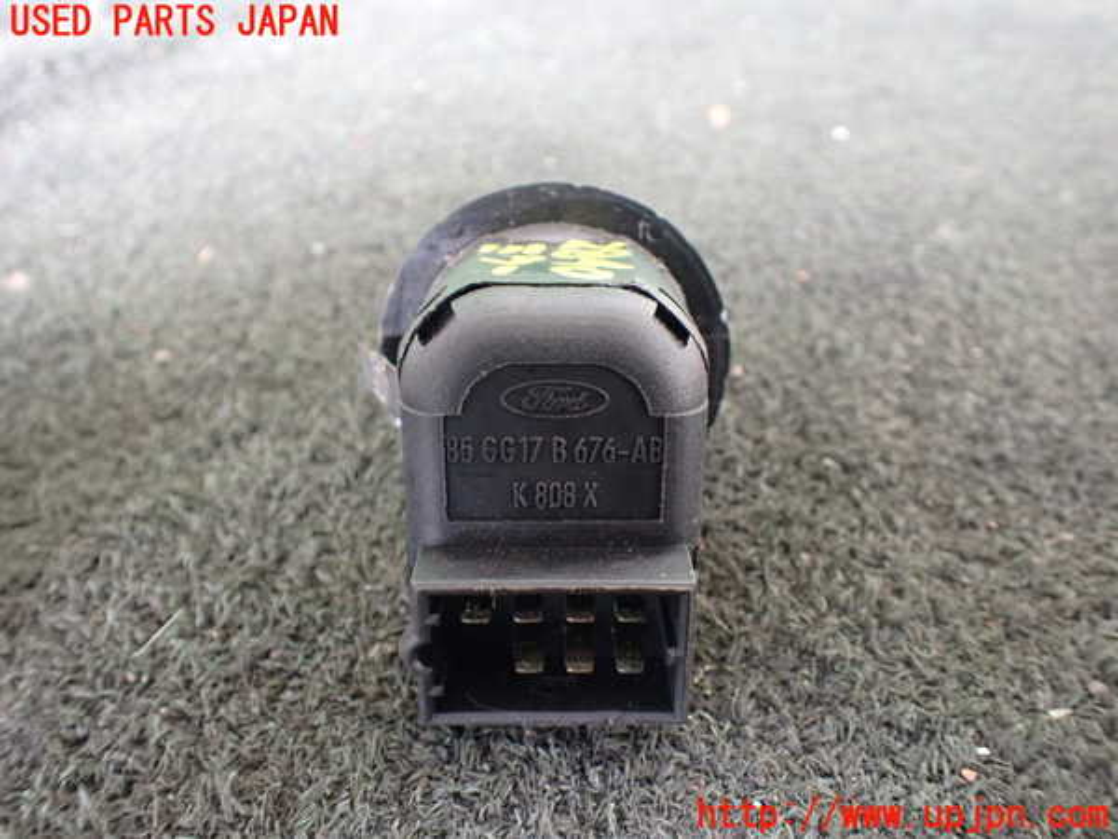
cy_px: 420
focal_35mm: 30
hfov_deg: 60.0
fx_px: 969
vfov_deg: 46.8
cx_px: 559
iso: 800
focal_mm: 5.4
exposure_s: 1/30
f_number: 2.3
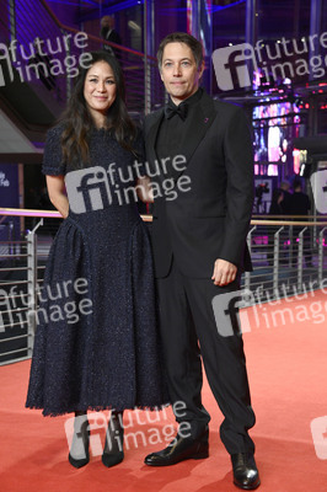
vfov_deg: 29.7
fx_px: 928
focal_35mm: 68
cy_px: 246
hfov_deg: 20.0
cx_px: 164
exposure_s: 1/200
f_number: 5.6
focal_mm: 68
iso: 5000
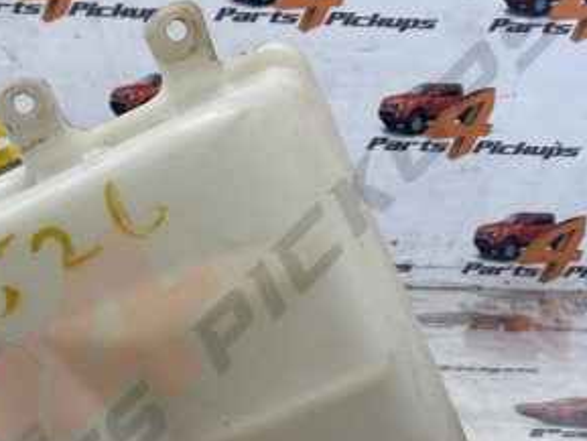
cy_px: 322
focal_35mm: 45
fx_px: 763
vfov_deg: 31.7
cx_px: 189
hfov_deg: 41.4
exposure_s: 1/122
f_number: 1.8
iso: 50
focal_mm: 4.25
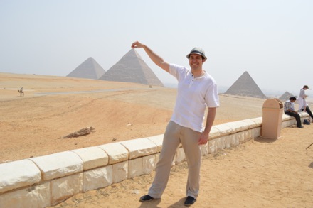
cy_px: 104
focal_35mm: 33
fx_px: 287
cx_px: 156
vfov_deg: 39.9
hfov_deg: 57.2
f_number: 7.1
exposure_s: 1/2000
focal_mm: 22
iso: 400
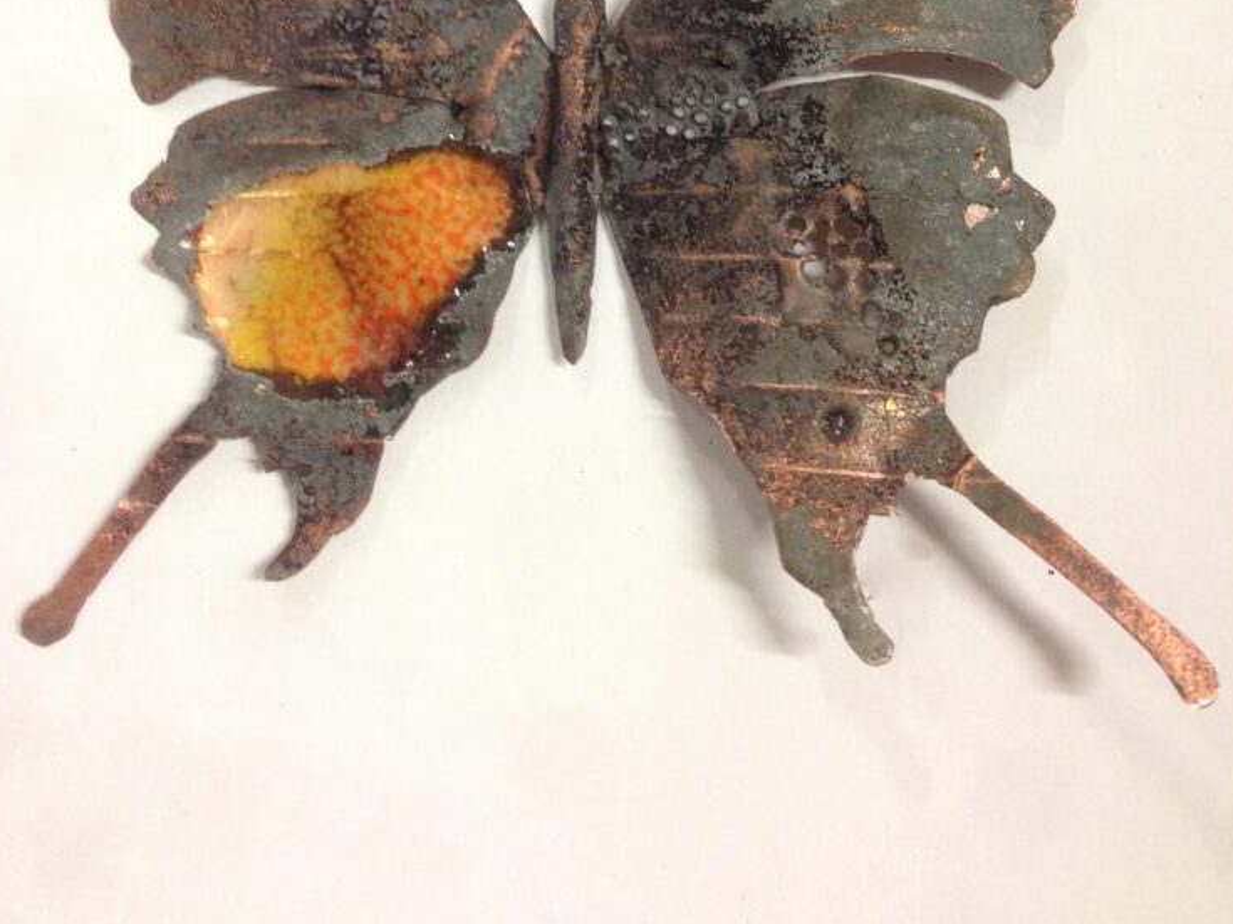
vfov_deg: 30.2
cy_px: 96
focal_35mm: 46
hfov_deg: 41.2
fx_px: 1638
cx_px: 601
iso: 200
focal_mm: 4.12
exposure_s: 1/20
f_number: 2.4
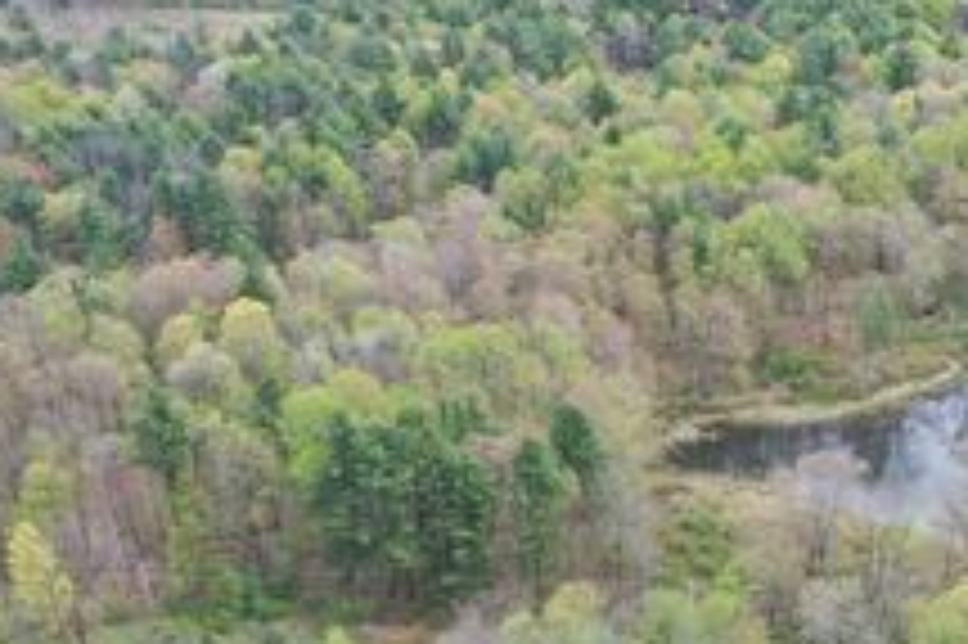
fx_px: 1746
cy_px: 700
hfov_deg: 30.7
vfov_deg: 20.0
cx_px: 666
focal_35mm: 65
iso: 100
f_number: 2.8
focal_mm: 10.26
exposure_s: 1/320
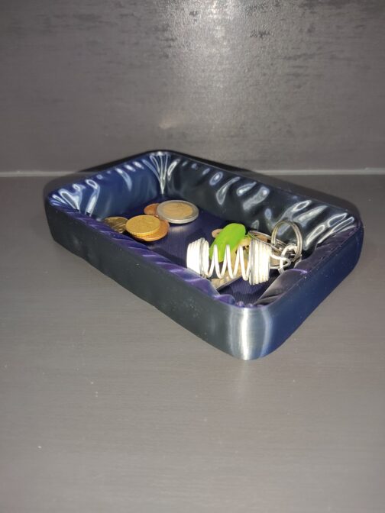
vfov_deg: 67.3
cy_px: 256
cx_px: 192
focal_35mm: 26
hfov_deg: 53.1
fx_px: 386
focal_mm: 4.74
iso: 329
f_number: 1.79
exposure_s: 1/33
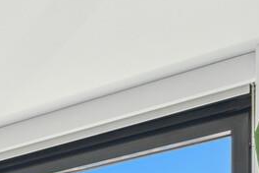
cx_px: -428
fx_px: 777
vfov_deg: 10.4
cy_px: 453
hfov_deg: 12.6
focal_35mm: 108
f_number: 8
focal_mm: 19
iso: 320
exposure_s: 1/125
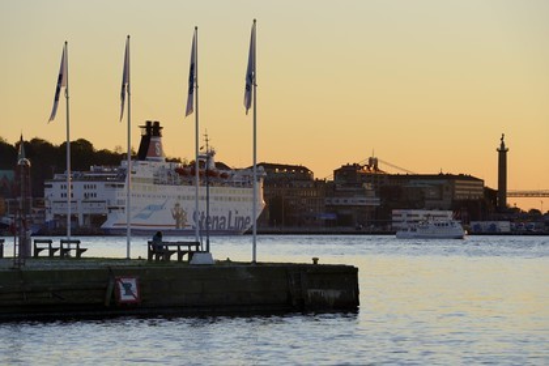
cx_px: 274
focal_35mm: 190
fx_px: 2897
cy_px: 183
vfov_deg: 7.2
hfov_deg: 10.8
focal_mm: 190
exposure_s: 1/160
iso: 200
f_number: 10
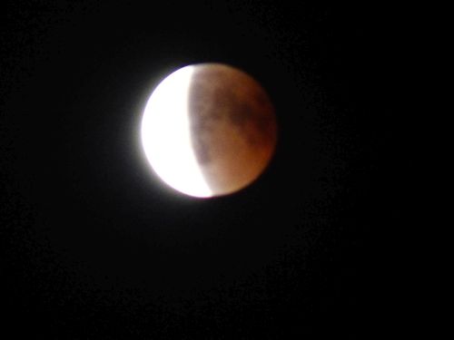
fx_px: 15738
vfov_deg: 1.2
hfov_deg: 1.7
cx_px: 227
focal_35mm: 1200
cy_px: 170
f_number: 2.8
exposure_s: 1/10
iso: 800
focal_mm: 108
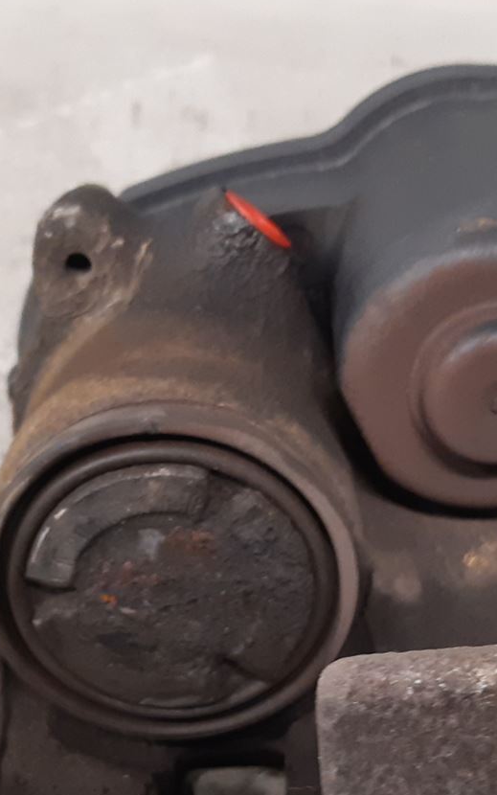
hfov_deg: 19.1
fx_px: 1473
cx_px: 184
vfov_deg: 29.5
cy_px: 633
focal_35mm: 68
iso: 200
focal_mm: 3.93
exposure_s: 1/25
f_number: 1.7
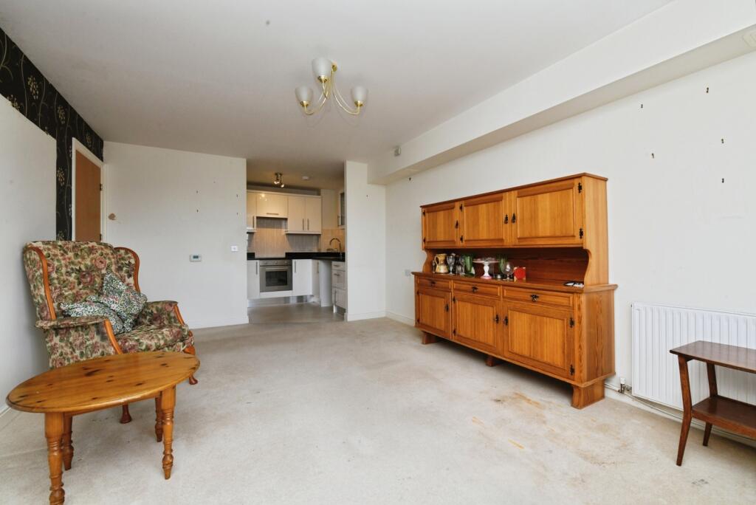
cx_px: 378
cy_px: 252
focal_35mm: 15
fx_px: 315
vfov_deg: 77.4
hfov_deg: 100.4
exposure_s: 1/60
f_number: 14
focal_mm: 15
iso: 800
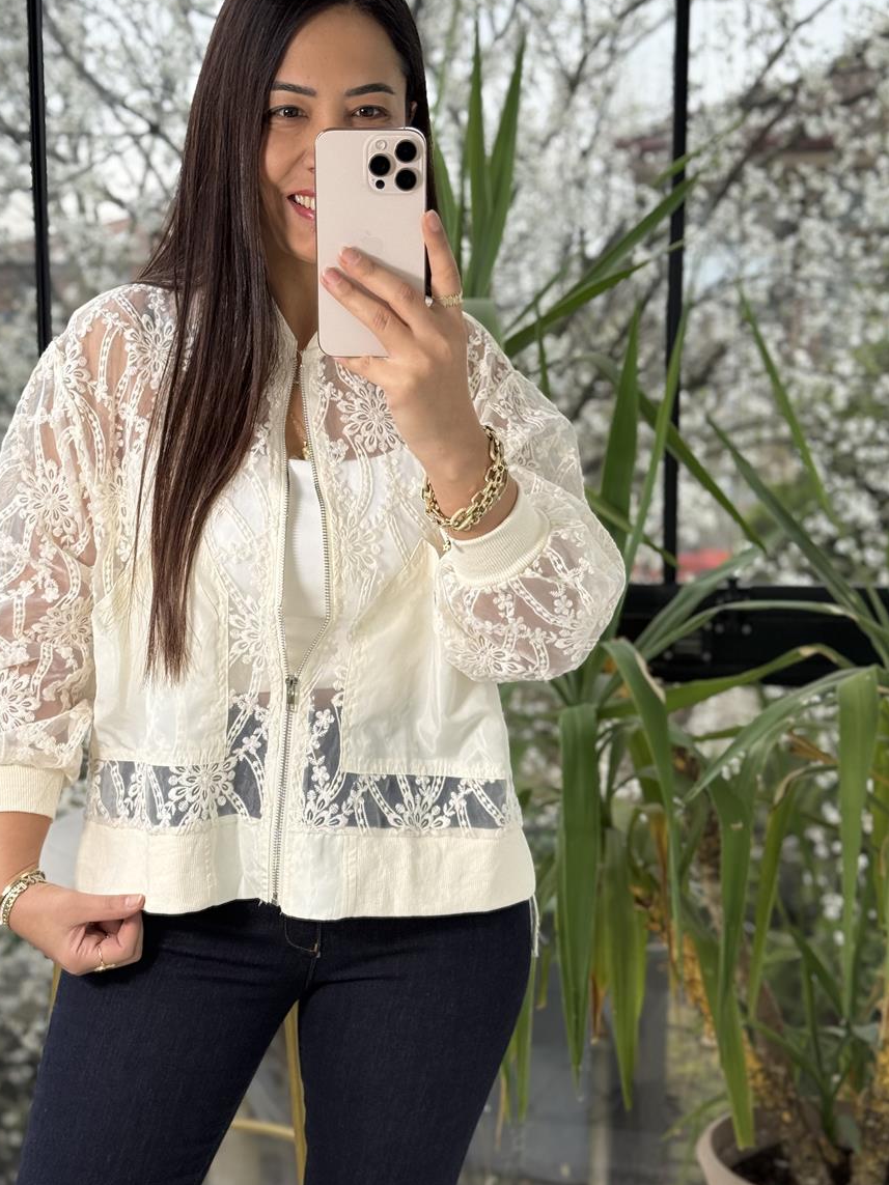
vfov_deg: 34.4
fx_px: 1918
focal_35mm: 56
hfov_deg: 26.1
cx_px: 372
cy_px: 592
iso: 50
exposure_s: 1/121
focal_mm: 6.76
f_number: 1.78
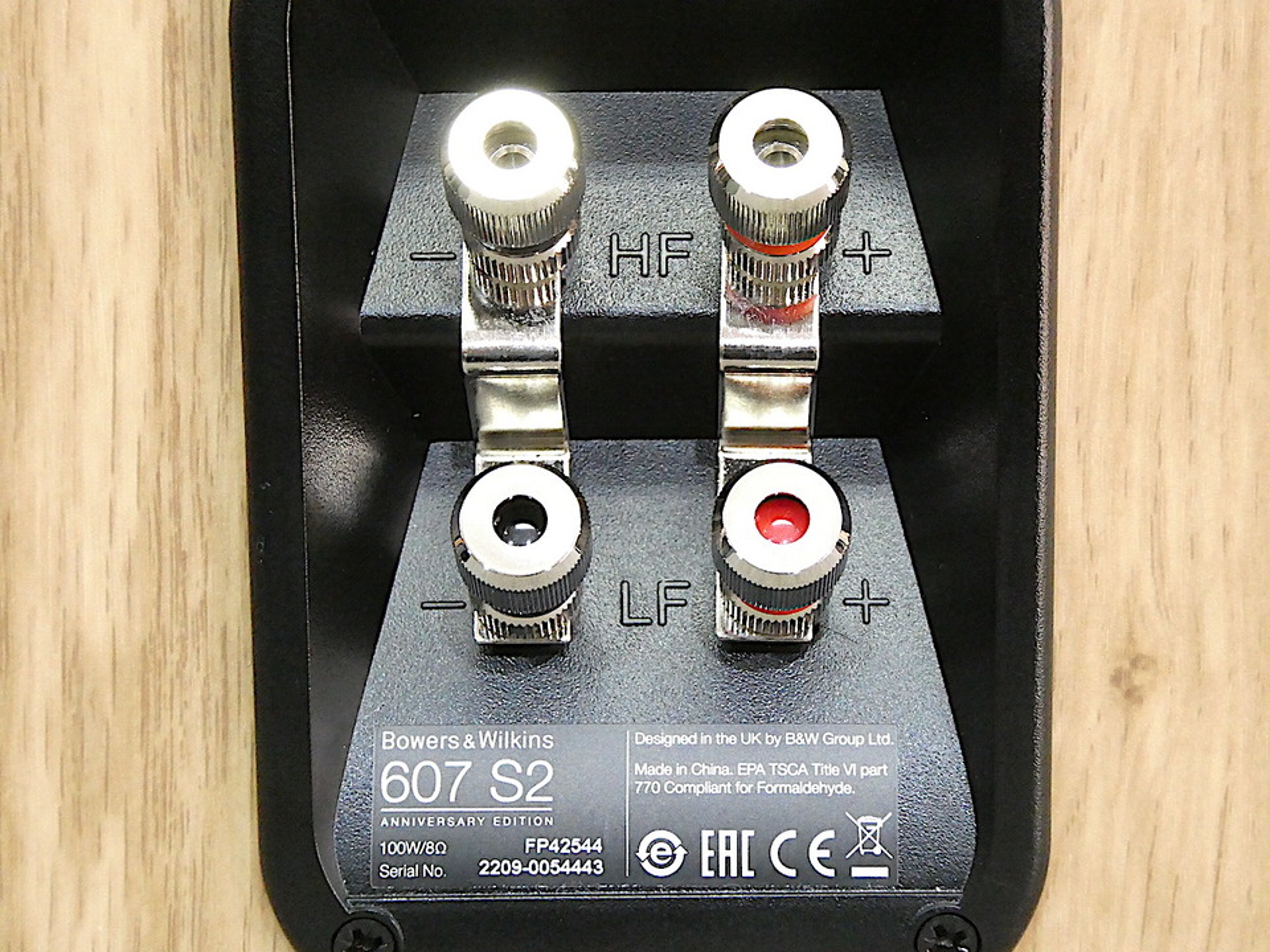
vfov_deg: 16.4
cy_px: 476
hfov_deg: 21.8
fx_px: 3302
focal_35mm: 90
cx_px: 635
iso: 1600
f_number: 4.9
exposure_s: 1/40
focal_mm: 16.1
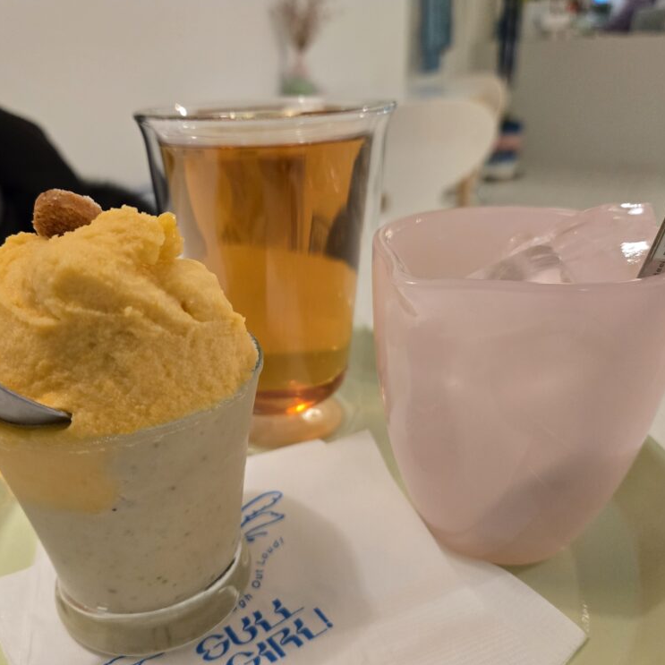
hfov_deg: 57.2
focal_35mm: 28
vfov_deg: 57.3
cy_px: 337
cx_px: 298
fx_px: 609
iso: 640
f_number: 1.8
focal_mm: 5.4
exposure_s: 1/120
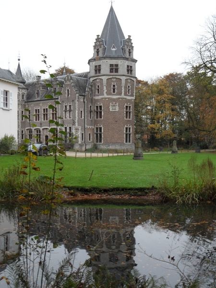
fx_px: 333
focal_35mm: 40
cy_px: 144
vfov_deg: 46.8
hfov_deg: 36.0
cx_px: 108
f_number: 3.6
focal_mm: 6.5
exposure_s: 1/60
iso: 100
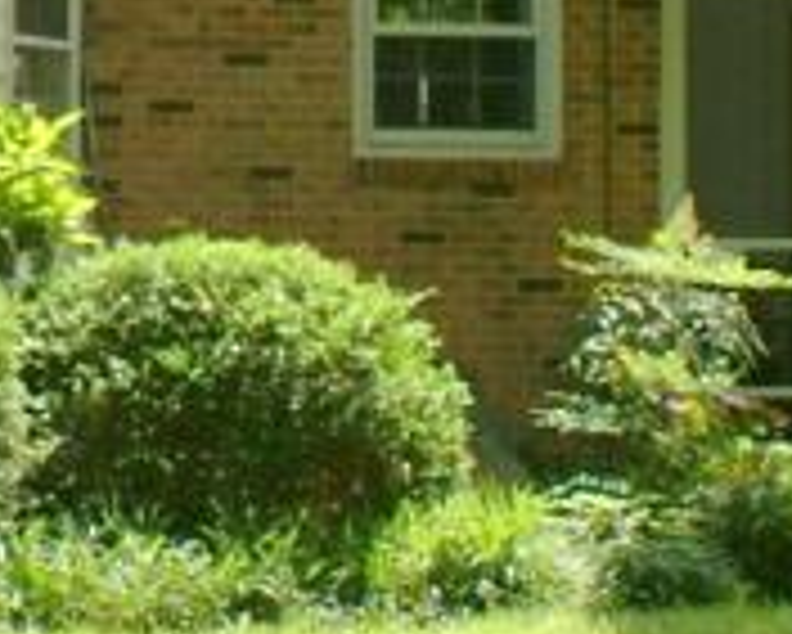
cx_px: -104
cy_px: -187
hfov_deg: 11.5
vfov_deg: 9.2
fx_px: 3870
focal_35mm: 165
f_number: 8
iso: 100
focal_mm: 18
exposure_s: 1/125
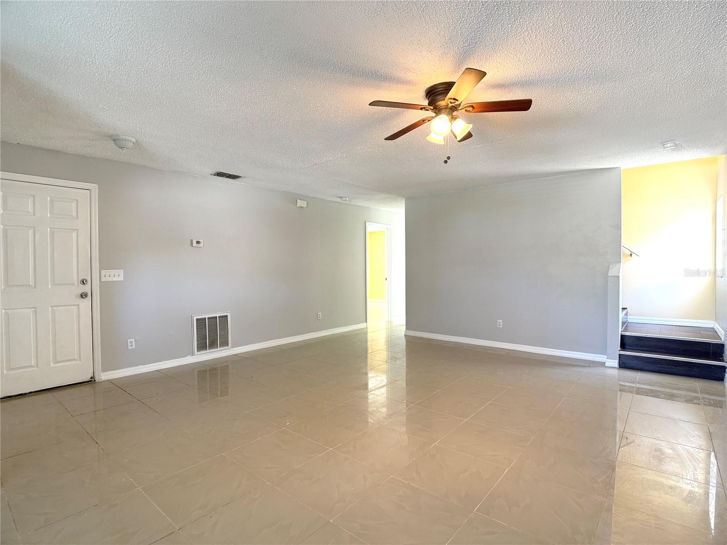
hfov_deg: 71.6
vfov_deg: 56.8
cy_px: 272
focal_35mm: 24
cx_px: 364
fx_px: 504
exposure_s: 1/60
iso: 160
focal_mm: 6.76
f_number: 1.78
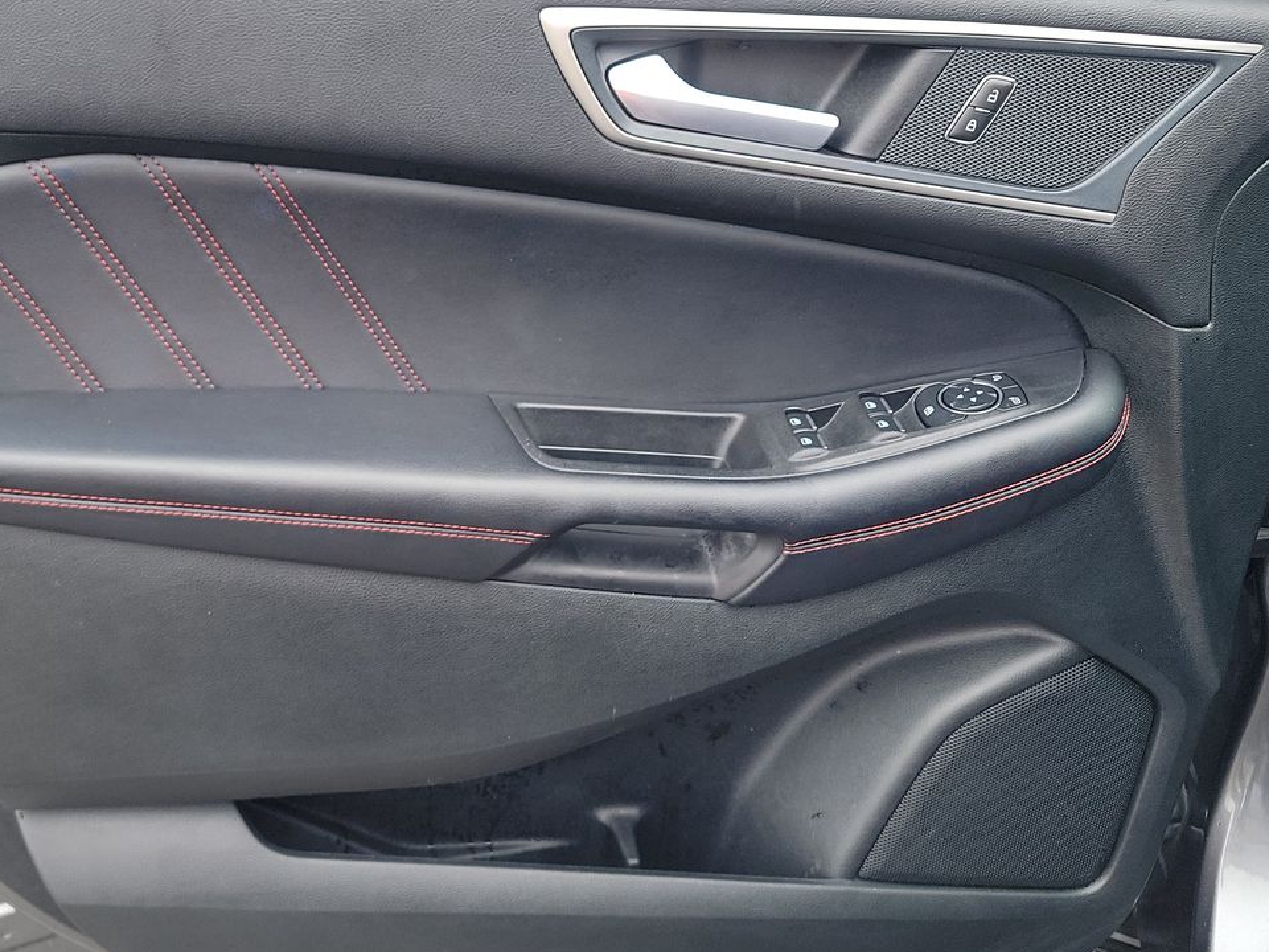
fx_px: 1466
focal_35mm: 40
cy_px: 492
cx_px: 500
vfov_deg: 36.0
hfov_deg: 46.5
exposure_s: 1/59
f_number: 1.8
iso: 100
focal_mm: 6.7
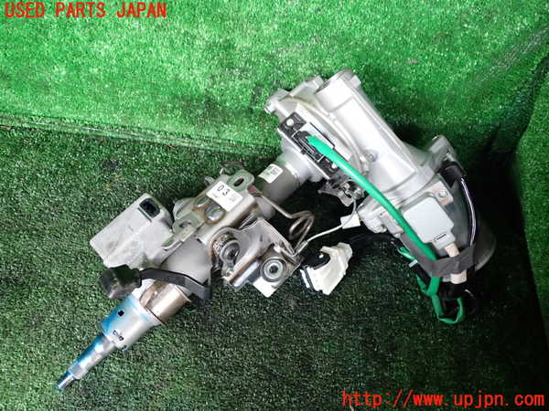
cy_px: 206
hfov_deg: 60.0
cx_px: 274
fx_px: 476
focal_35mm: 30
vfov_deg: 46.8
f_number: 2.3
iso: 400
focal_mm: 5.4
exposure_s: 1/30
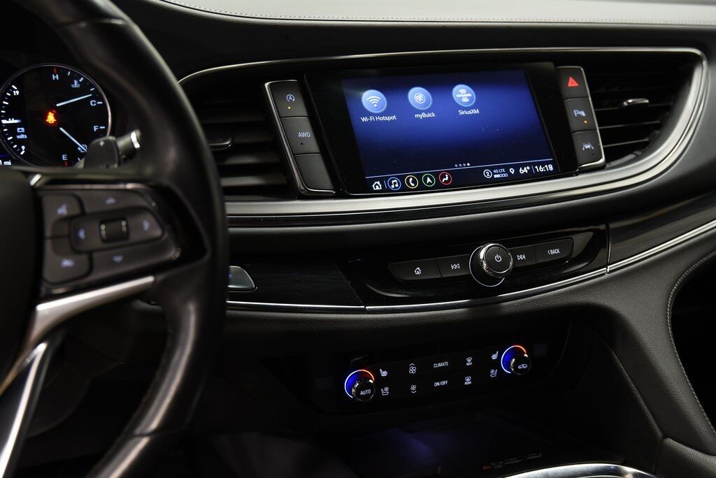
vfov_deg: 29.9
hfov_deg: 43.6
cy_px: 239
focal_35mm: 45
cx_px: 358
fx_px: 895
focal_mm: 45
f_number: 4.5
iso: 1250
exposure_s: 1/20
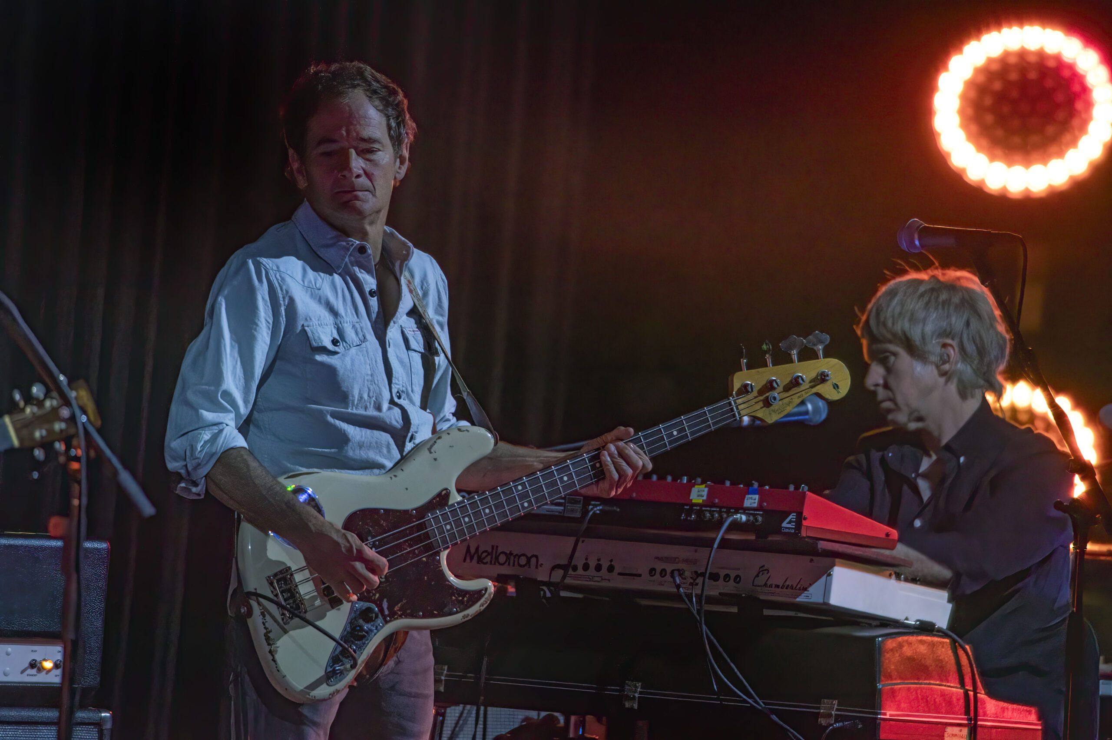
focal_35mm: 600
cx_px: 556
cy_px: 370
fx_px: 18520
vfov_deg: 2.3
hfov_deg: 3.4
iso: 3200
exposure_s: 1/400
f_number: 6.3
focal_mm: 600
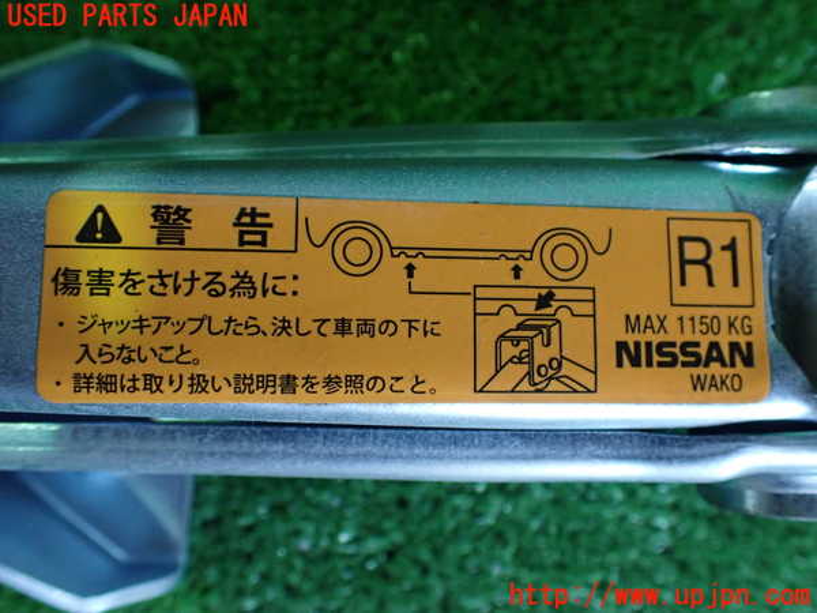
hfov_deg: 60.0
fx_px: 708
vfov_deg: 46.8
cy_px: 306
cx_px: 408
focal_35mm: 30
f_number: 2.3
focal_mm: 5.4
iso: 800
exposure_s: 1/60
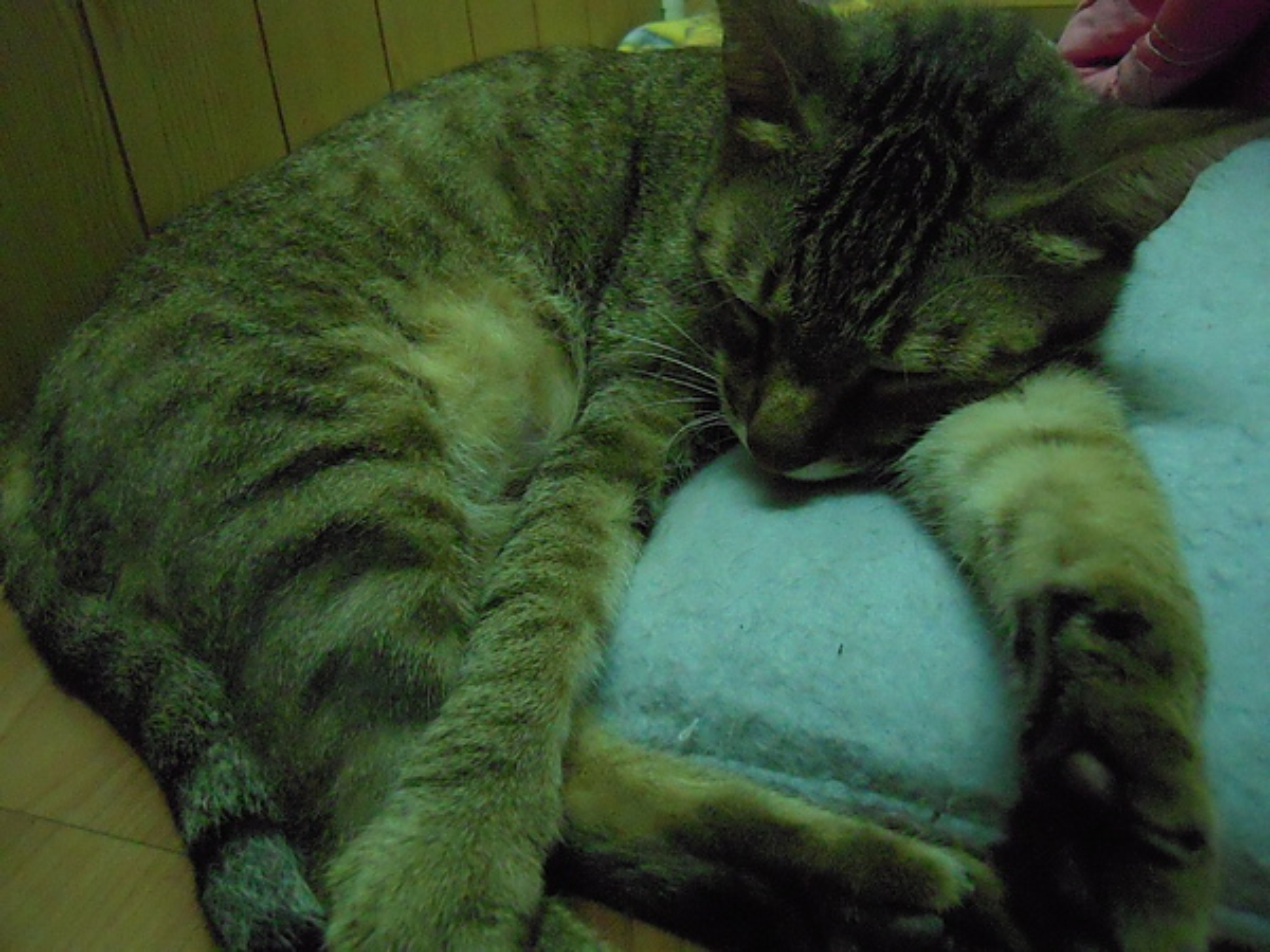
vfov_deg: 49.7
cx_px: 635
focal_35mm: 28
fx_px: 1027
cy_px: 476
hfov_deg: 63.4
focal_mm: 5
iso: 1600
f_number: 2.7
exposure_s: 1/50
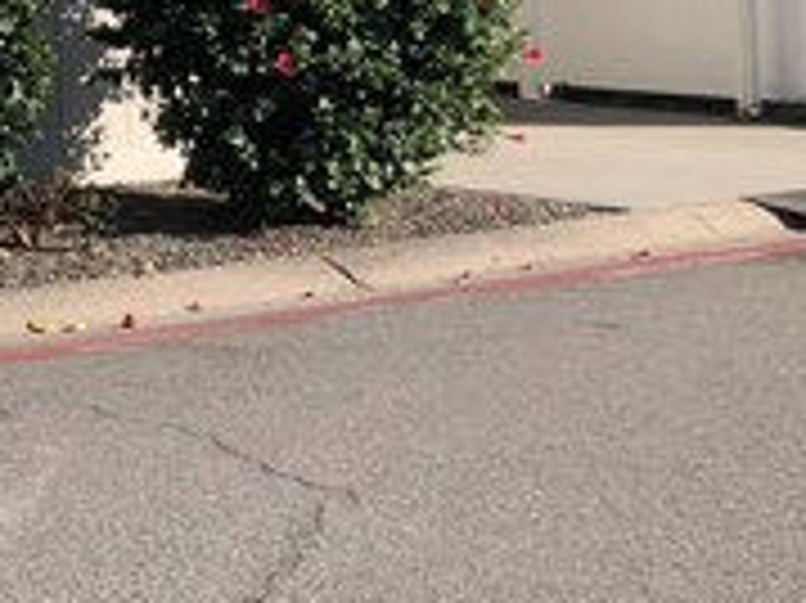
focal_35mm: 100
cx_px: -558
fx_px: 2327
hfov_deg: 16.9
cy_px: 54
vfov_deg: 14.6
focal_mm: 3.99
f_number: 1.8
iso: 20
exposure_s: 1/1919
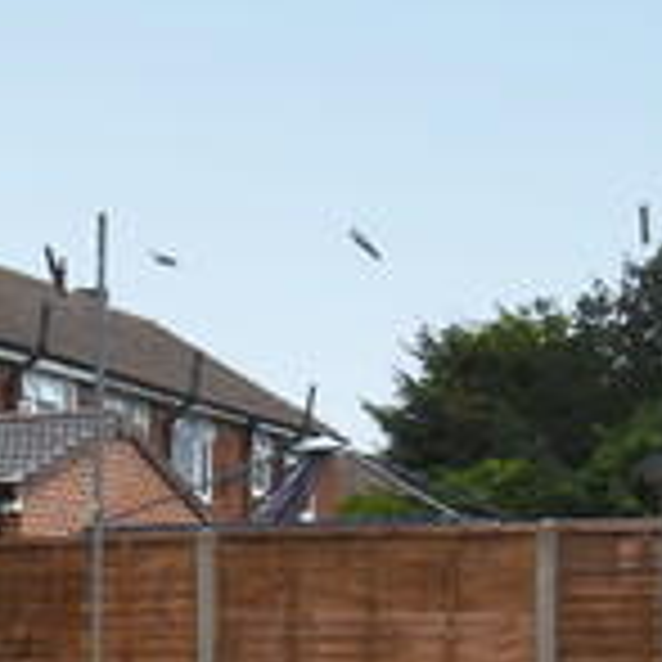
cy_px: 736
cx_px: -221
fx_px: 1926
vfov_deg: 18.7
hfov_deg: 18.1
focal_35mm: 89
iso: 200
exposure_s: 1/250
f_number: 7.1
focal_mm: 10
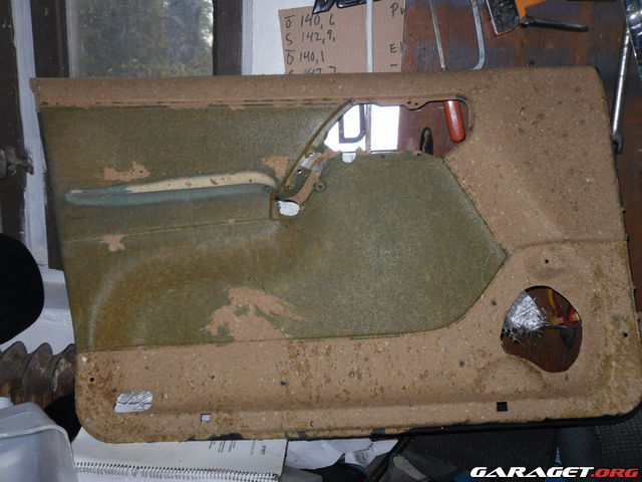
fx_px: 649
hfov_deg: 52.6
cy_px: 241
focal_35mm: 35
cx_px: 321
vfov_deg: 40.7
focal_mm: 6.3
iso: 80
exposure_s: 1/45
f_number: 3.5
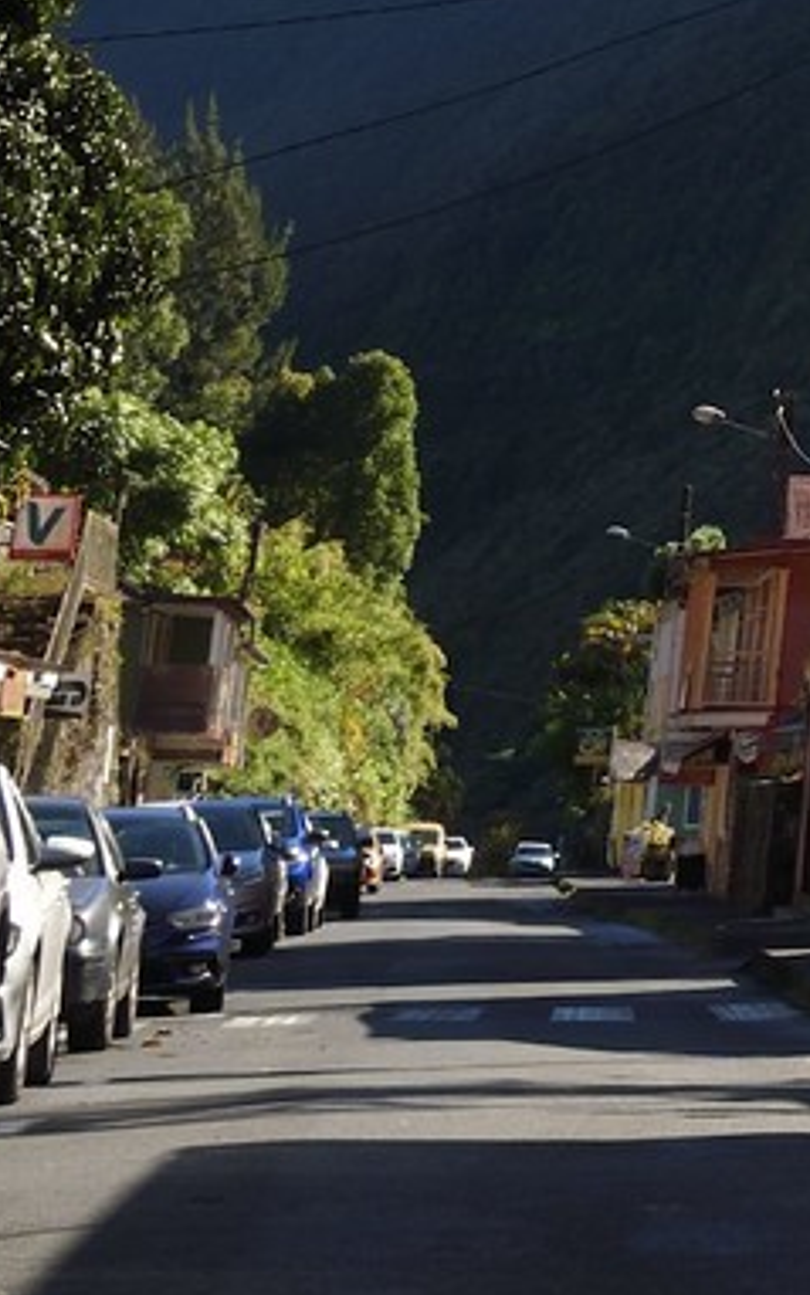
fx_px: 5118
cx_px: 2447
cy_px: -395
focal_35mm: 145
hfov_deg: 7.8
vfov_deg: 13.9
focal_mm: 34
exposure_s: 1/160
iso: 200
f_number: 14
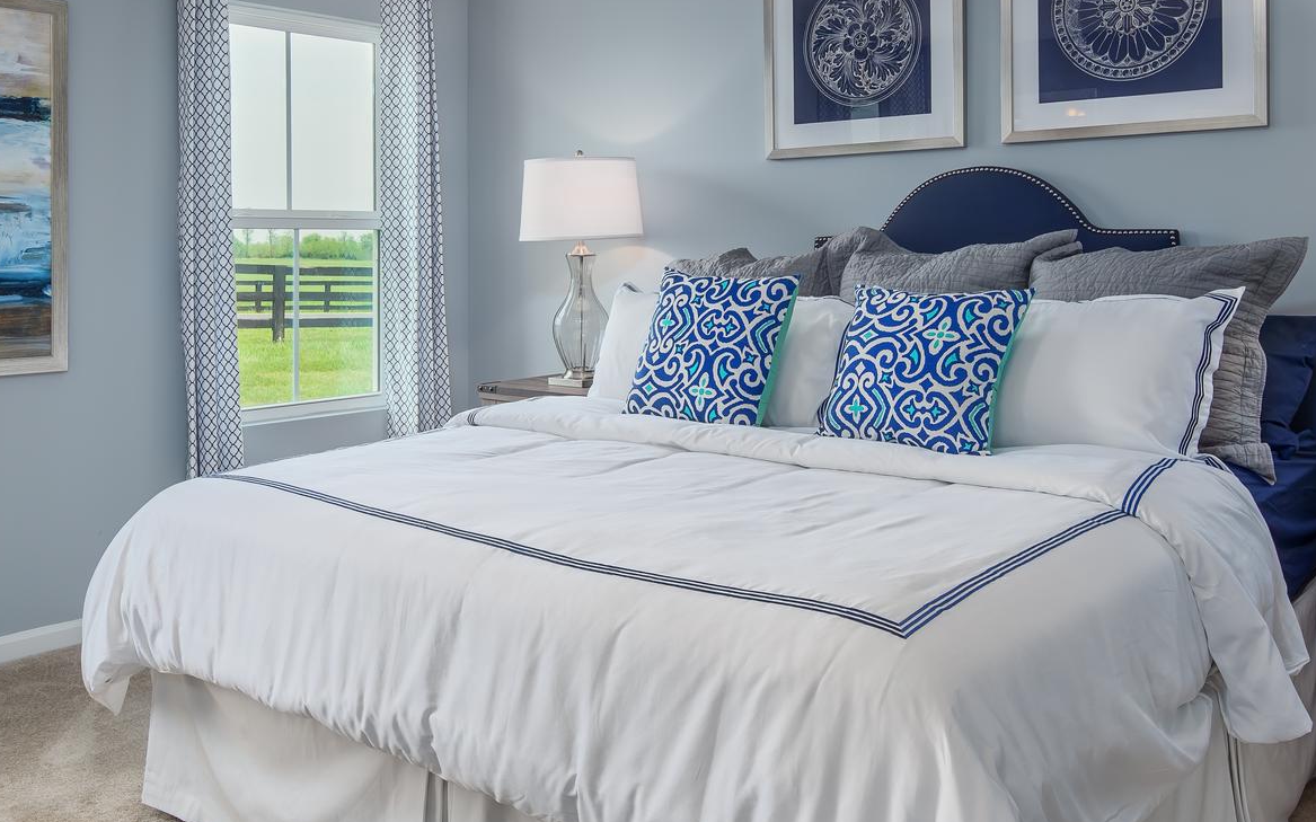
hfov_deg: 56.7
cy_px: 470
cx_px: 636
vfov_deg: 37.2
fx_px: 1219
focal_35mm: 34
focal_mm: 19
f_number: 9
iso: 320
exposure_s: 1/250
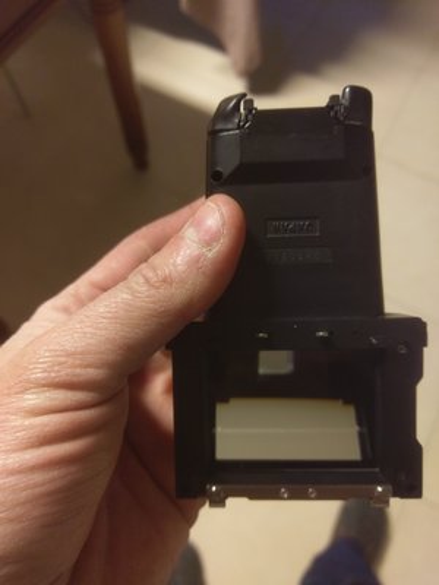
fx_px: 440
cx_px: 220
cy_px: 292
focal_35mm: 26
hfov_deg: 53.1
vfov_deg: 67.3
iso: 400
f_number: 1.8
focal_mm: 4.58
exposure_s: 1/20
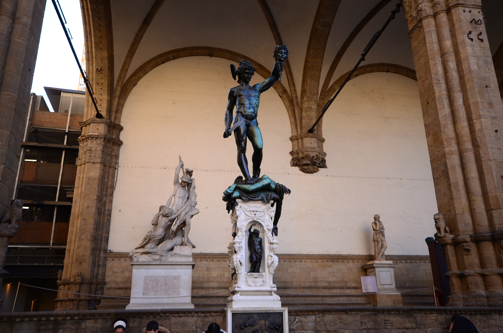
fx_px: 418
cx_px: 252
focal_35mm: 30
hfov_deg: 62.0
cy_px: 166
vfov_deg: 43.4
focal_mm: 20
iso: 100
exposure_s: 1/40
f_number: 5.6
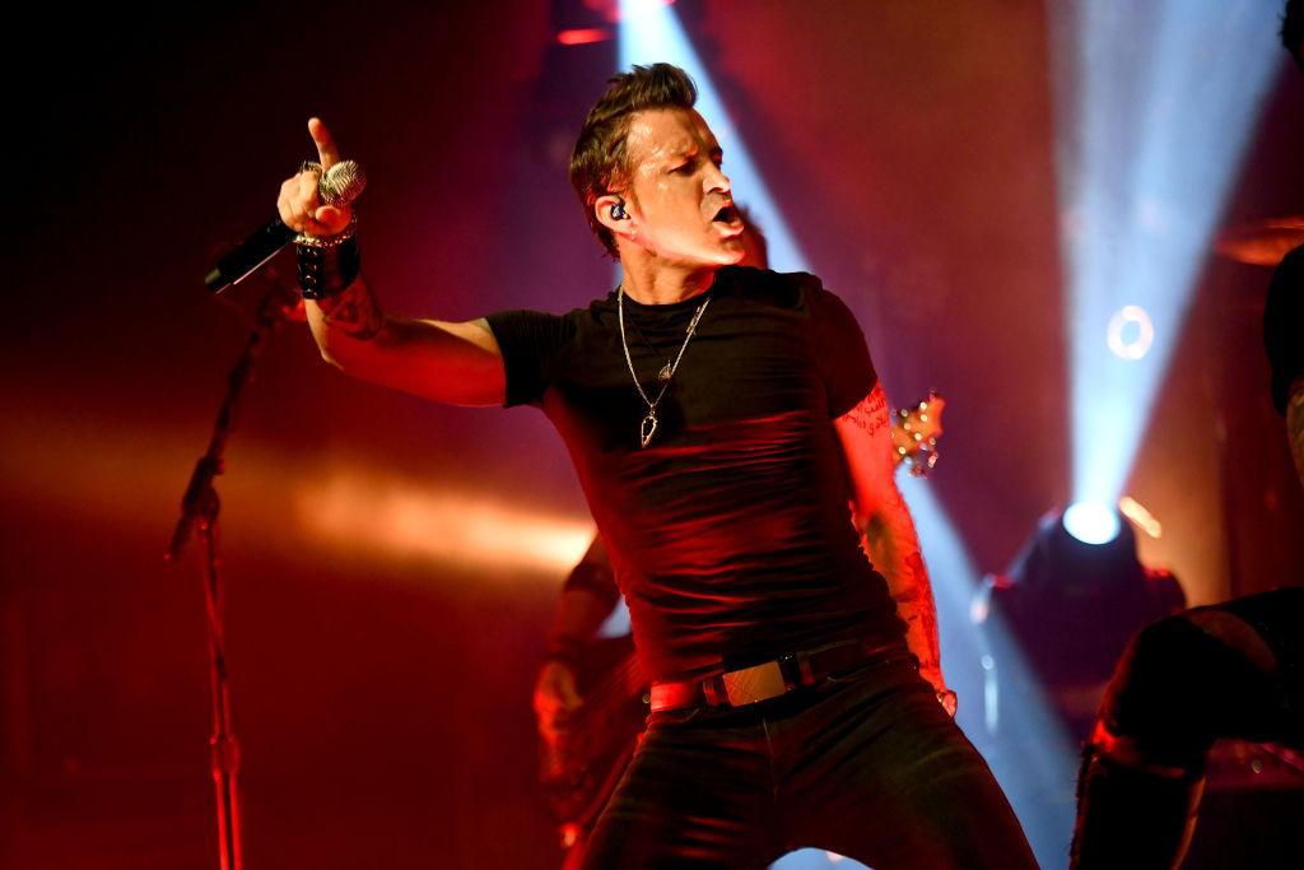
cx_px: 652
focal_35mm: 130
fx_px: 4709
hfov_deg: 15.8
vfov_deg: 10.6
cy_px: 435
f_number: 2.8
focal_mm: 130
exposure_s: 1/1000
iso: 4000
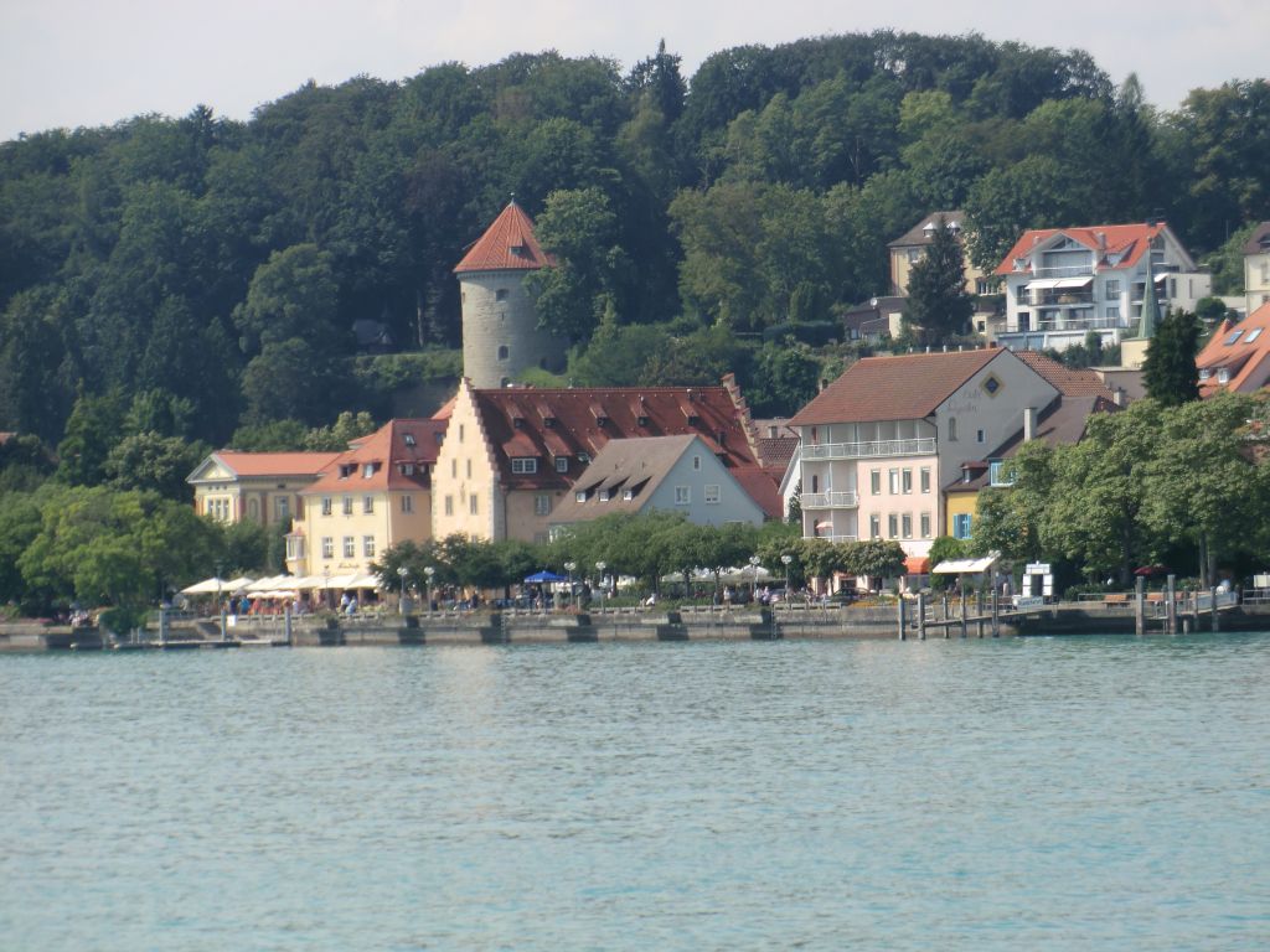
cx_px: 635
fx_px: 7301
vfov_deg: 7.5
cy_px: 476
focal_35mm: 199
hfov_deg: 9.9
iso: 64
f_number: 5.2
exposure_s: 1/400
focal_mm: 35.7
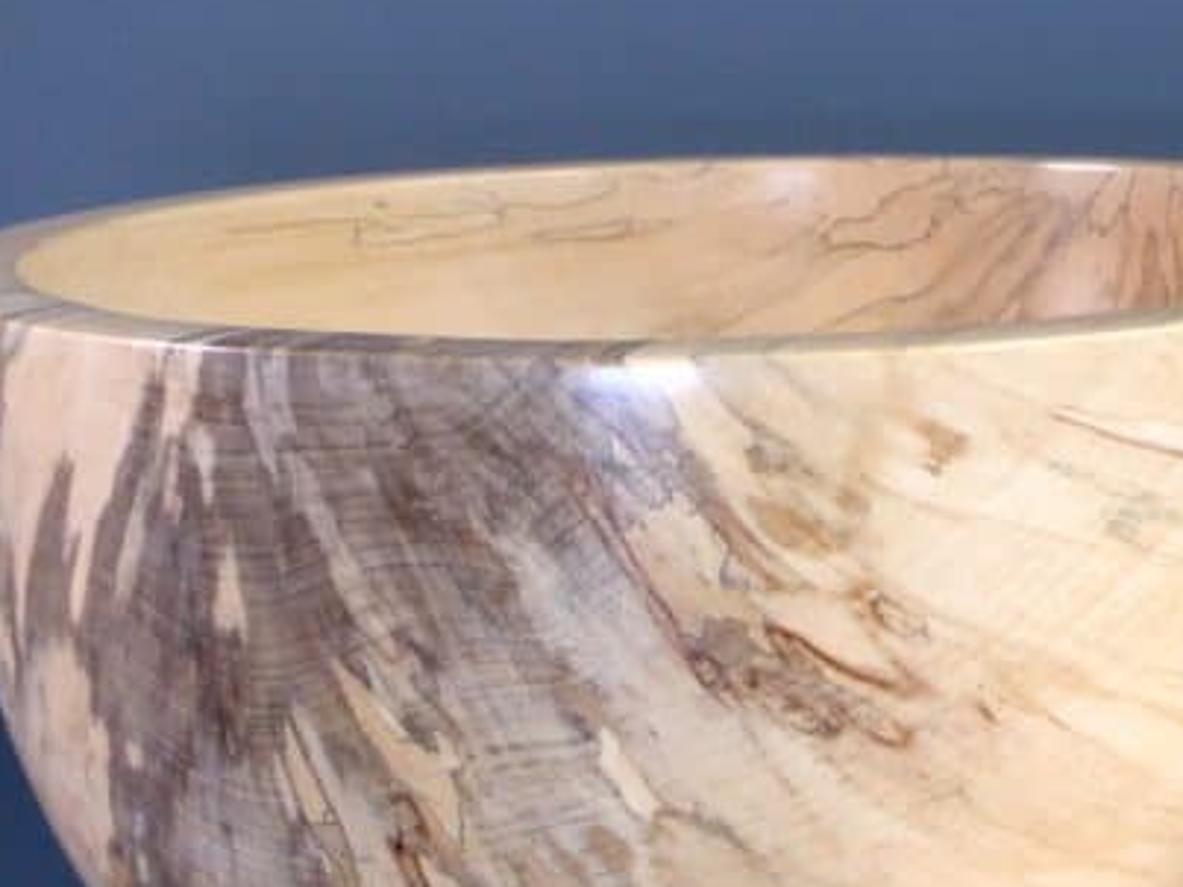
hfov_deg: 21.1
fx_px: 3041
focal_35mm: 89
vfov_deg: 16.4
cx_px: 1259
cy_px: 778
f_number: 3.7
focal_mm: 6.1
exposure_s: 1/60
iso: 160
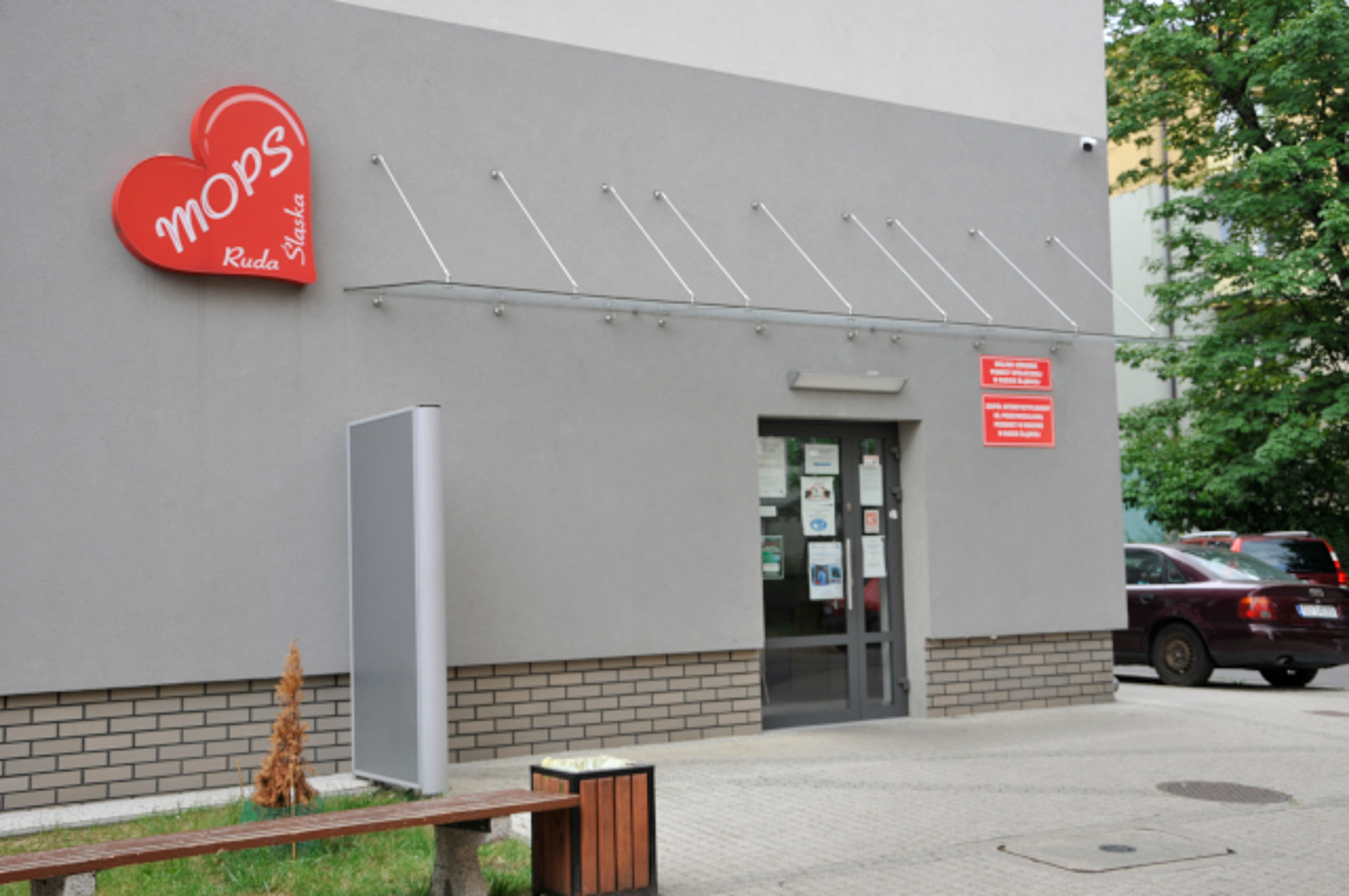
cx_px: 674
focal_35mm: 45
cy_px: 448
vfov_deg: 29.8
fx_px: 1684
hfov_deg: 43.7
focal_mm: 30
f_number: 4.5
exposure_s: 1/125
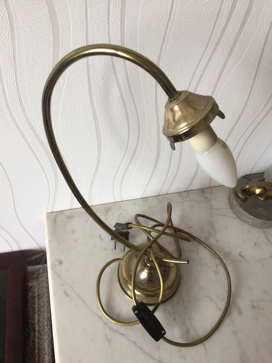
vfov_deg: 61.7
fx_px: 304
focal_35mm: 29
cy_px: 182
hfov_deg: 48.2
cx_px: 136
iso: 40
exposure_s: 1/50
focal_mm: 4.15
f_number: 2.2
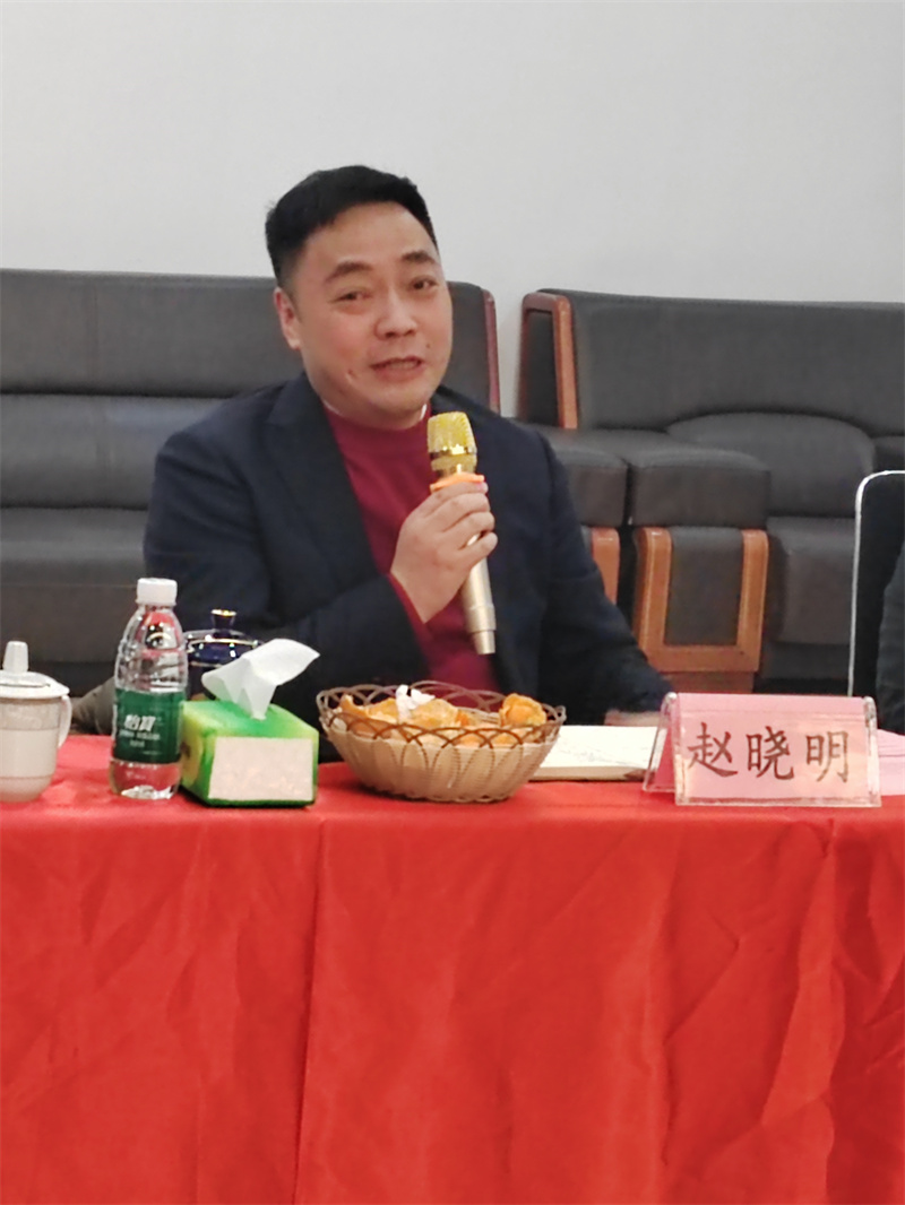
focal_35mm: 103
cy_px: 602
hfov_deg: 14.4
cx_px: 452
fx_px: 3589
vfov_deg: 19.1
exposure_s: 1/50
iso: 6400
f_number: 1.8
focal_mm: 6.14
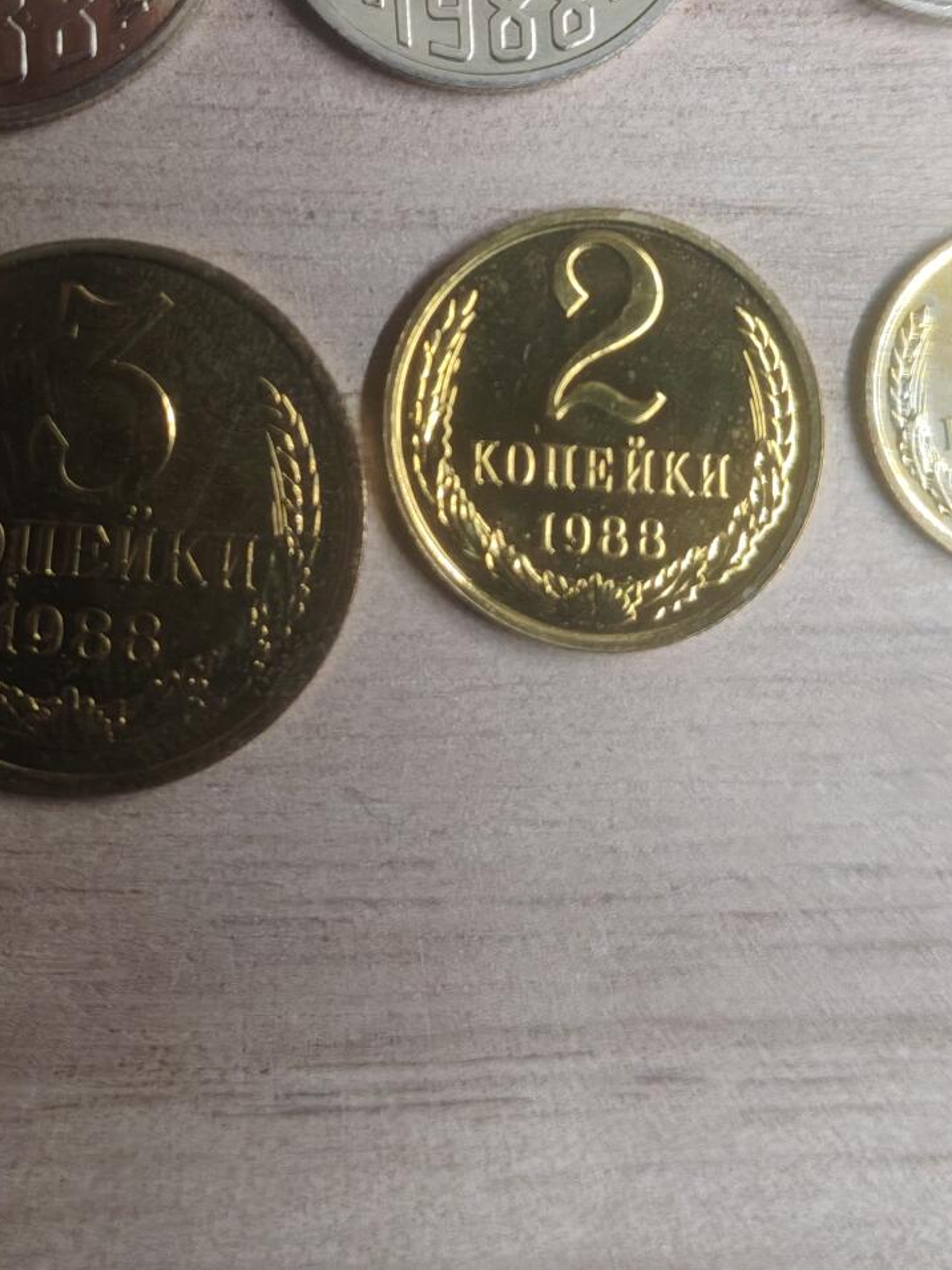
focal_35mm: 49
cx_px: 287
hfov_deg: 29.4
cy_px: 277
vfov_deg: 37.7
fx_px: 1797
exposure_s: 1/100
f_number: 1.88
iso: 1438
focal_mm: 4.84
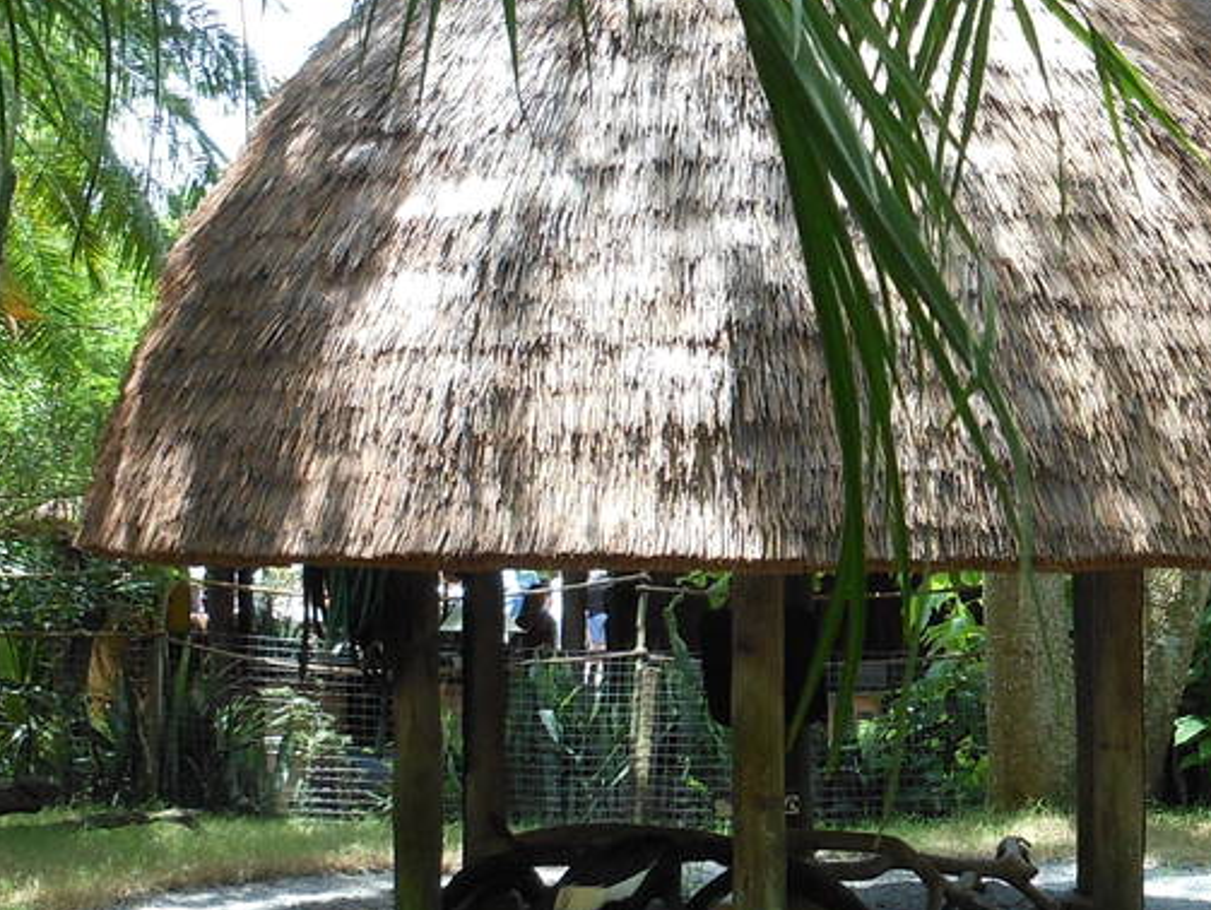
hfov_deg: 21.7
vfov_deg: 16.6
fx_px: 3116
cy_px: 484
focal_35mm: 89
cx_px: 977
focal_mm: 5
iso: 80
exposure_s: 1/60
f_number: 3.7
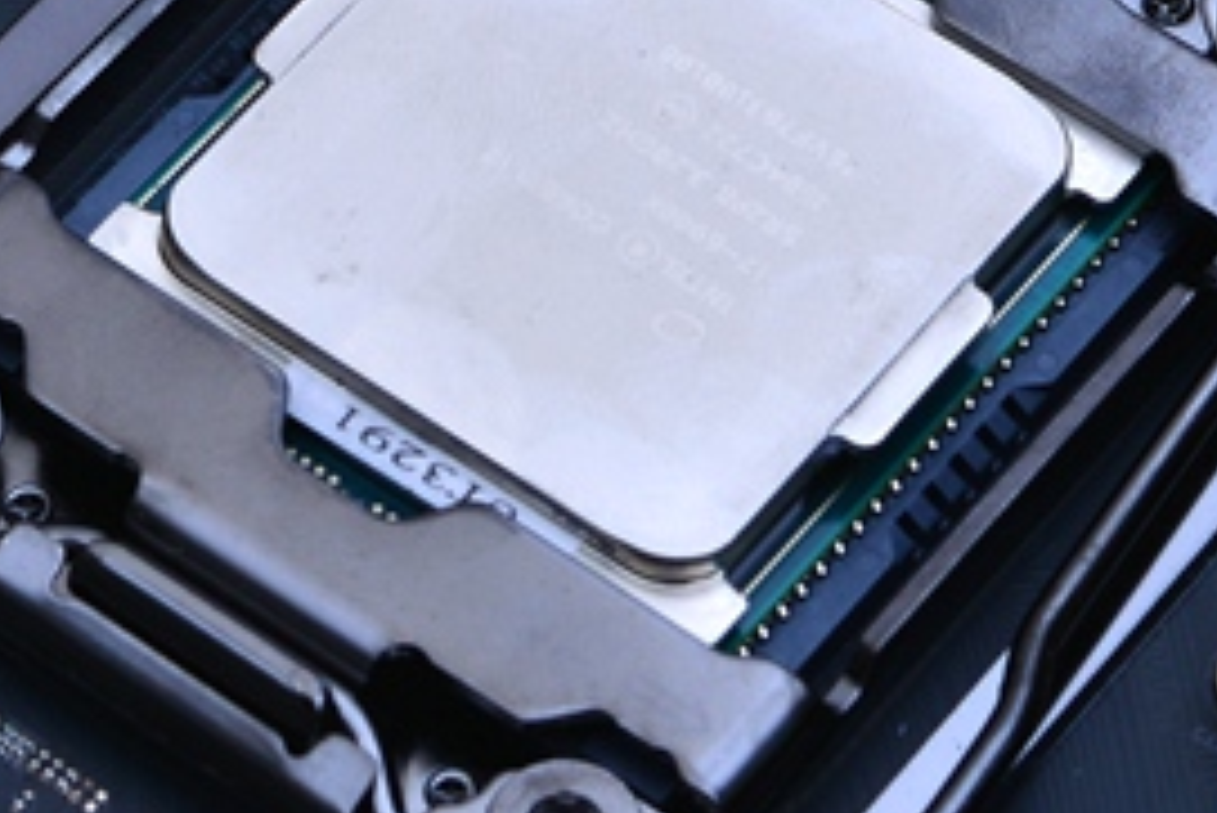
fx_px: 7475
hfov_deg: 9.3
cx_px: 449
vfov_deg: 6.1
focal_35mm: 221
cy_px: -532
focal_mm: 50
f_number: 16
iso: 200
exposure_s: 1/100
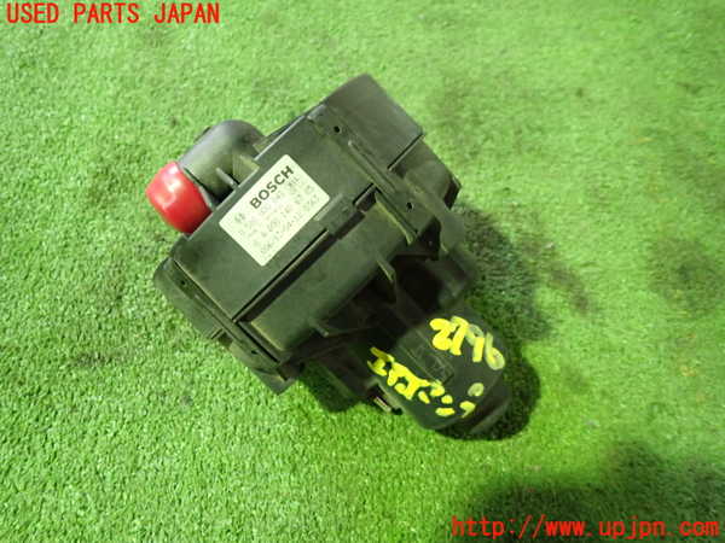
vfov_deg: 54.9
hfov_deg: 69.4
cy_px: 272
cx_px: 362
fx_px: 524
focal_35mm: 25
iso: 800
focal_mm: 4.5
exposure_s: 1/30
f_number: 2
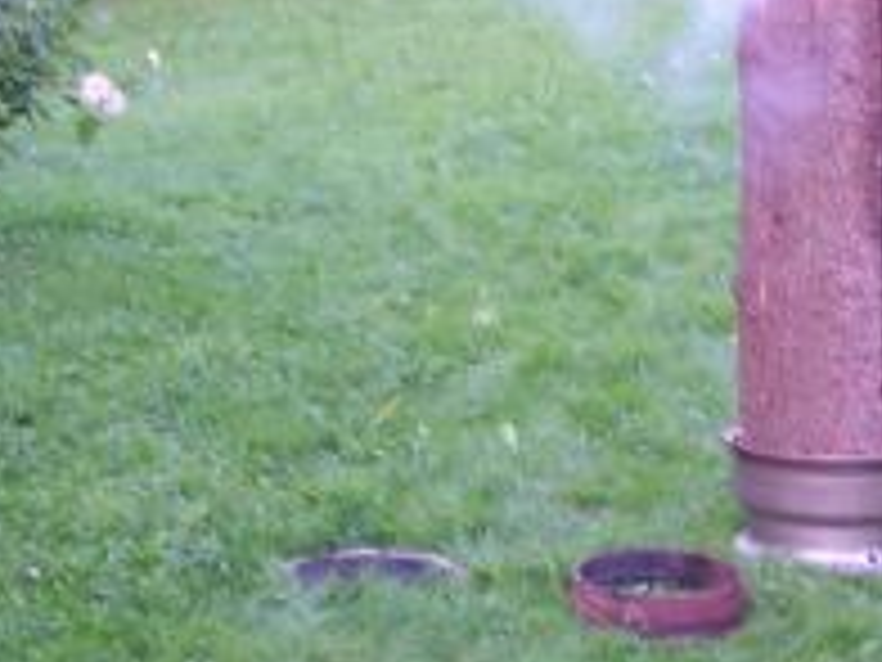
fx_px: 2803
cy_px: 79
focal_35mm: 110
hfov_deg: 17.8
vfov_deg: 13.4
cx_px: 664
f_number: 2.8
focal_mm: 6.3
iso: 140
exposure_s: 1/8
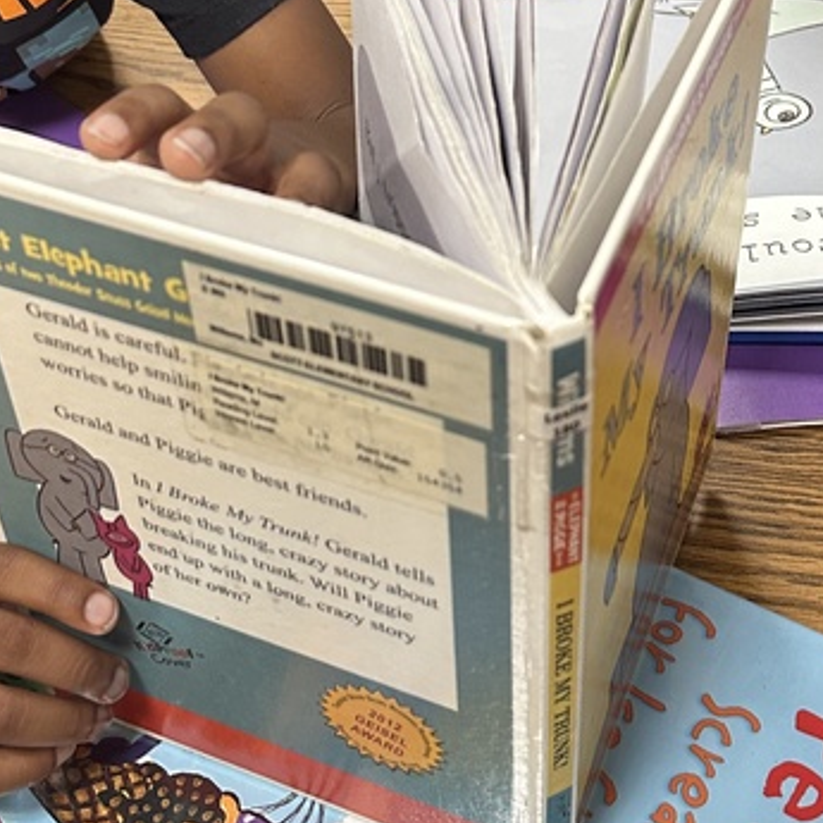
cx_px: 396
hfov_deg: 27.3
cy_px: 215
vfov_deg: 27.0
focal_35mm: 63
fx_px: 1695
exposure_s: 1/60
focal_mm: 6.86
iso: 250
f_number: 1.78
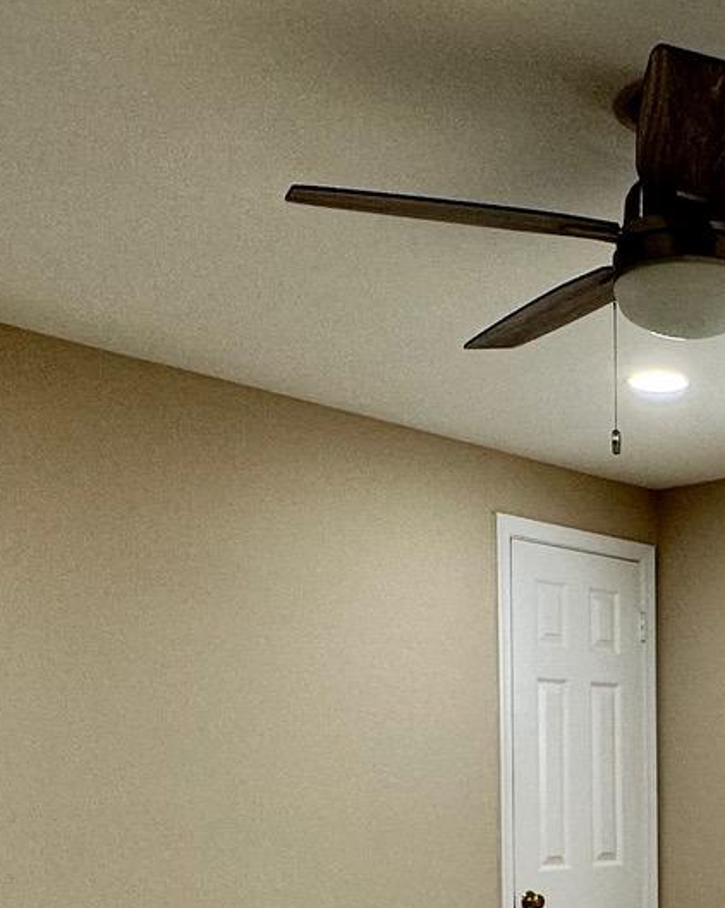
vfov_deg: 33.8
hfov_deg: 26.5
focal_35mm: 53
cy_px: 791
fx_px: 1422
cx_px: 785
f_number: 2.2
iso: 125
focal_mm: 2.22
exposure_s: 1/120
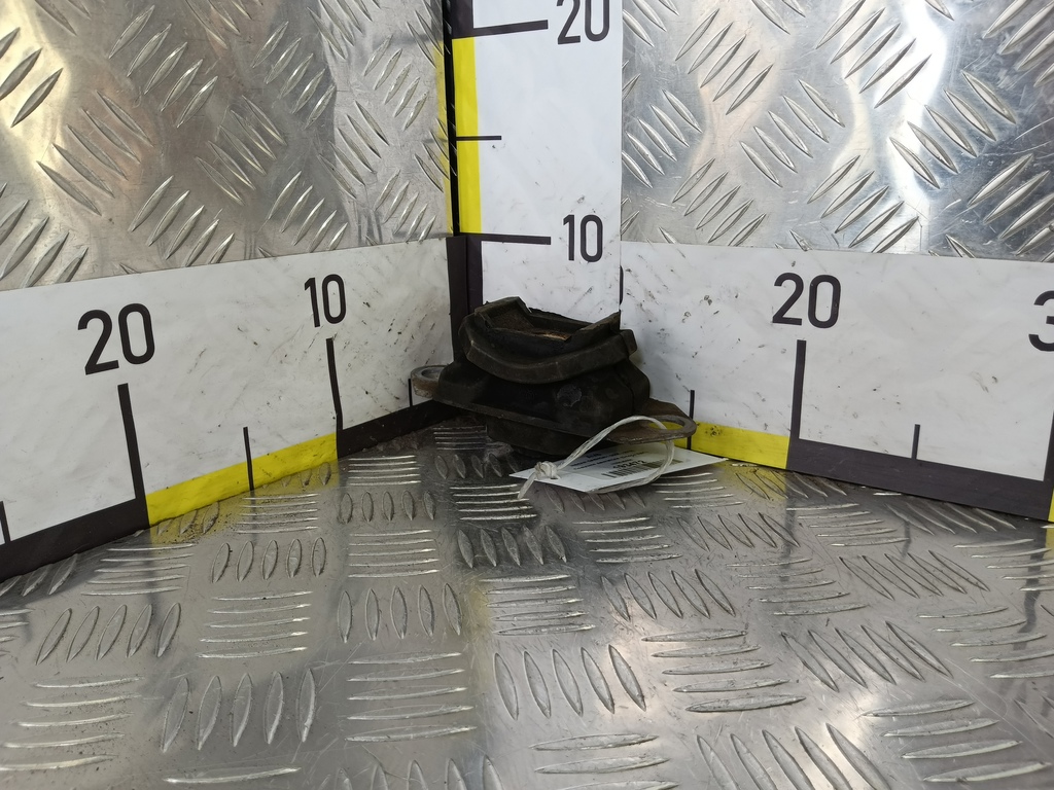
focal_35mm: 23
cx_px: 527
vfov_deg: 58.9
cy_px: 395
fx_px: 700
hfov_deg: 73.9
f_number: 1.6
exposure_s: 1/100
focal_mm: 4.11
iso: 114
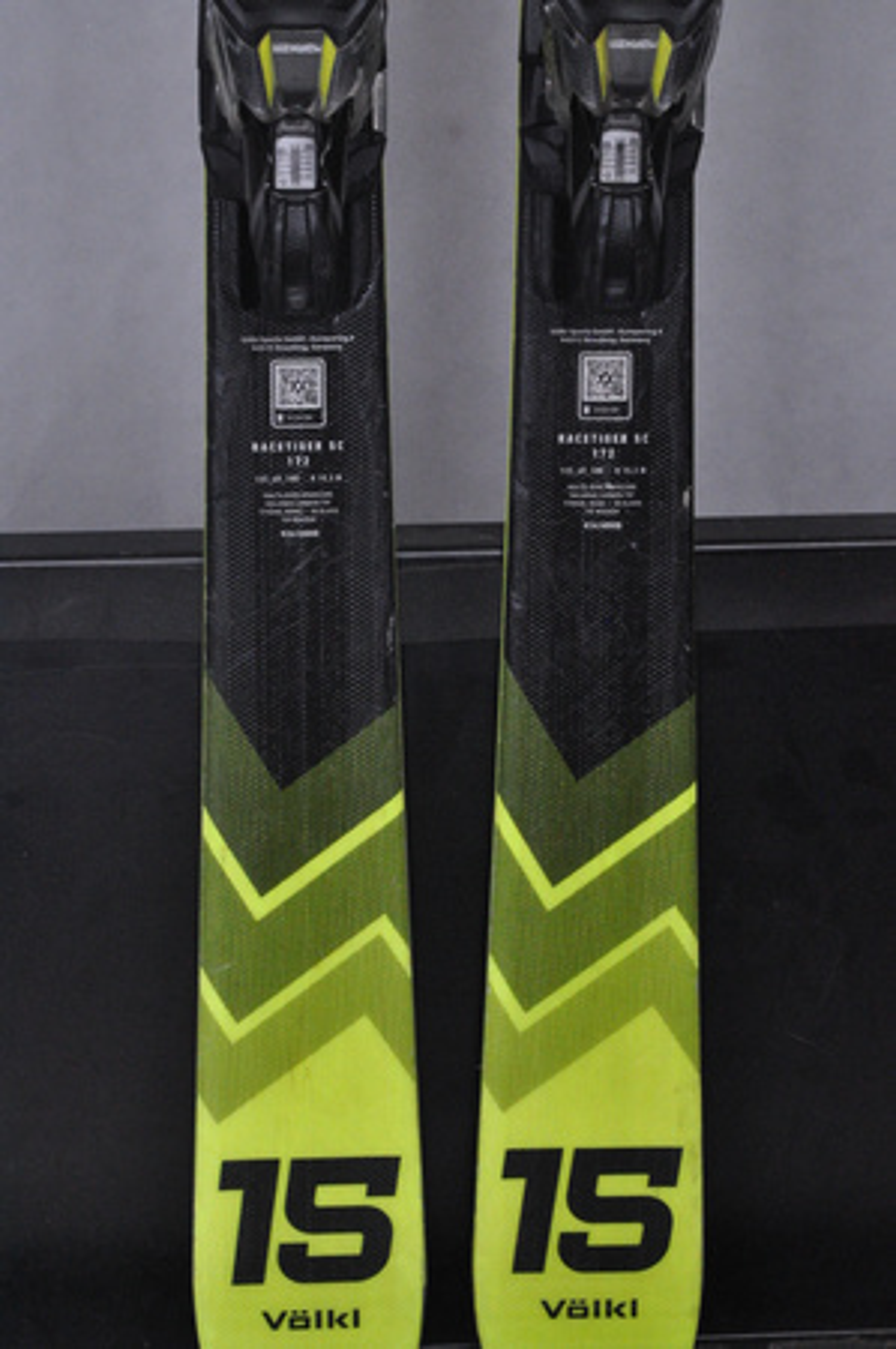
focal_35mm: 112
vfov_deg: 18.2
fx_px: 4209
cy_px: 674
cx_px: 448
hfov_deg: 12.2
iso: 3200
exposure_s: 1/125
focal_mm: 75
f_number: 9.5
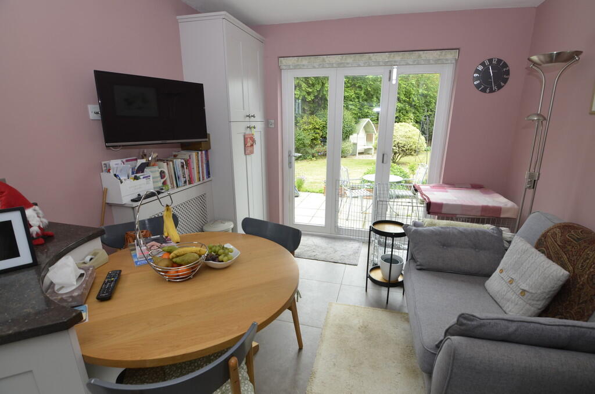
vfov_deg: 71.8
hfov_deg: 95.1
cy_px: 197
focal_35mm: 16
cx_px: 298
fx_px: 272
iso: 400
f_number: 5.6
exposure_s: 1/60
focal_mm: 11
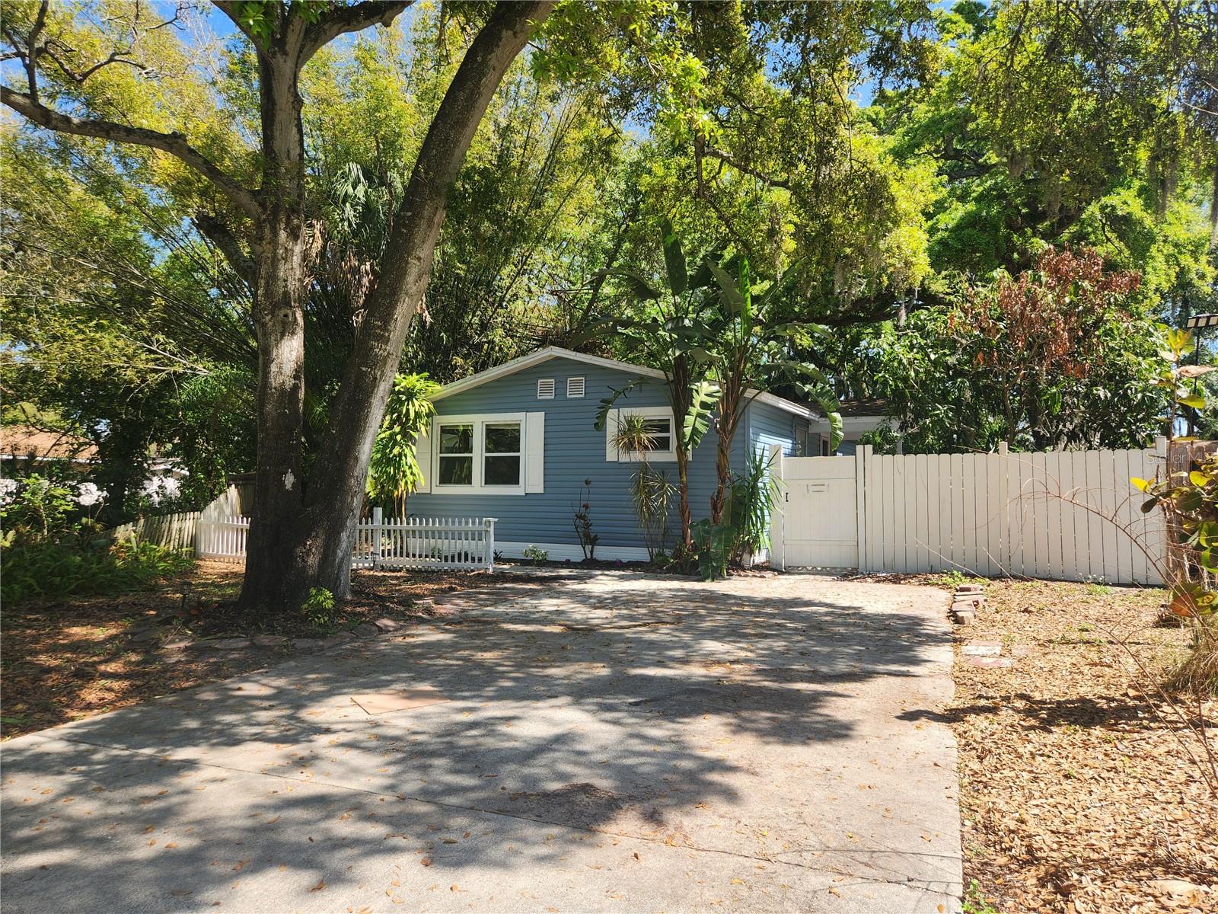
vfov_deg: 58.9
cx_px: 609
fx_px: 809
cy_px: 457
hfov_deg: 73.9
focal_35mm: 23
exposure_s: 1/571
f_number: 1.8
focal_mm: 5.4
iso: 20
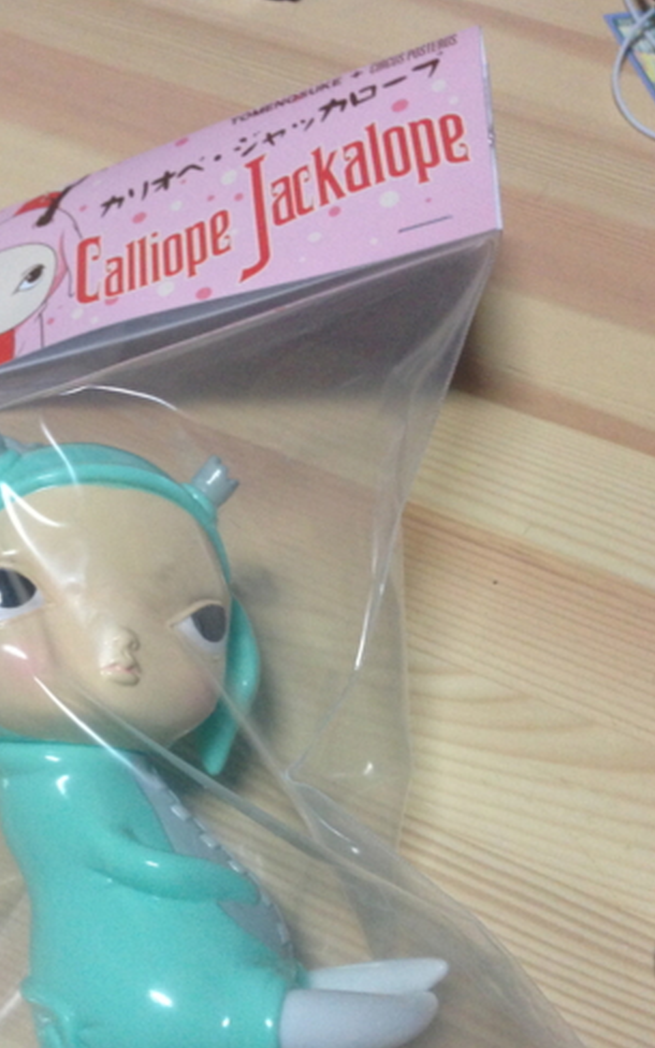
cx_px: 176
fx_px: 1228
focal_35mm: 43
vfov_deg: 46.1
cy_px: 578
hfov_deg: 29.5
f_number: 2.4
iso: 250
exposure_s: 1/20
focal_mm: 4.13
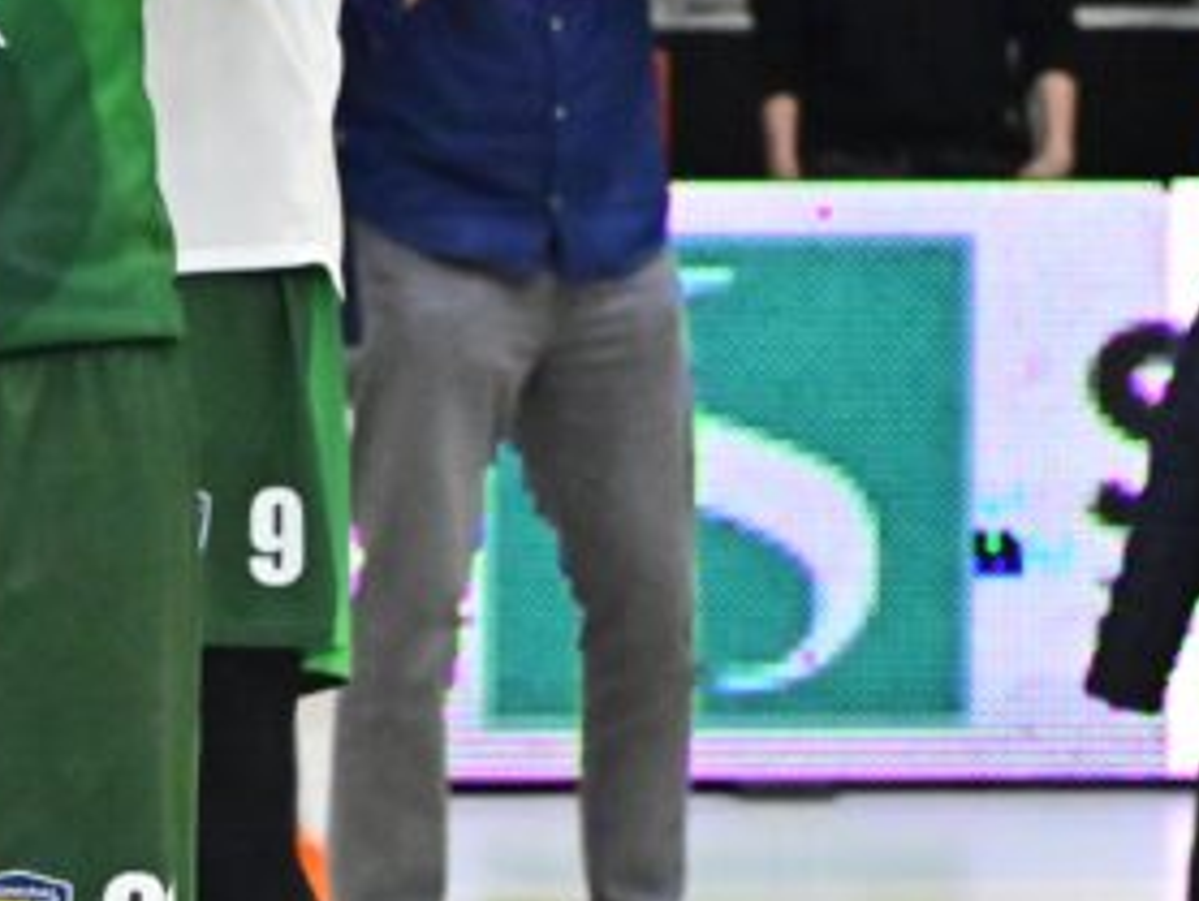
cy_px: -108
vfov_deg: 5.1
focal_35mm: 290
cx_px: -1134
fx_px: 10053
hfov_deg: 6.6
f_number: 4
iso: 5000
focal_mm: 70
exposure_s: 1/800
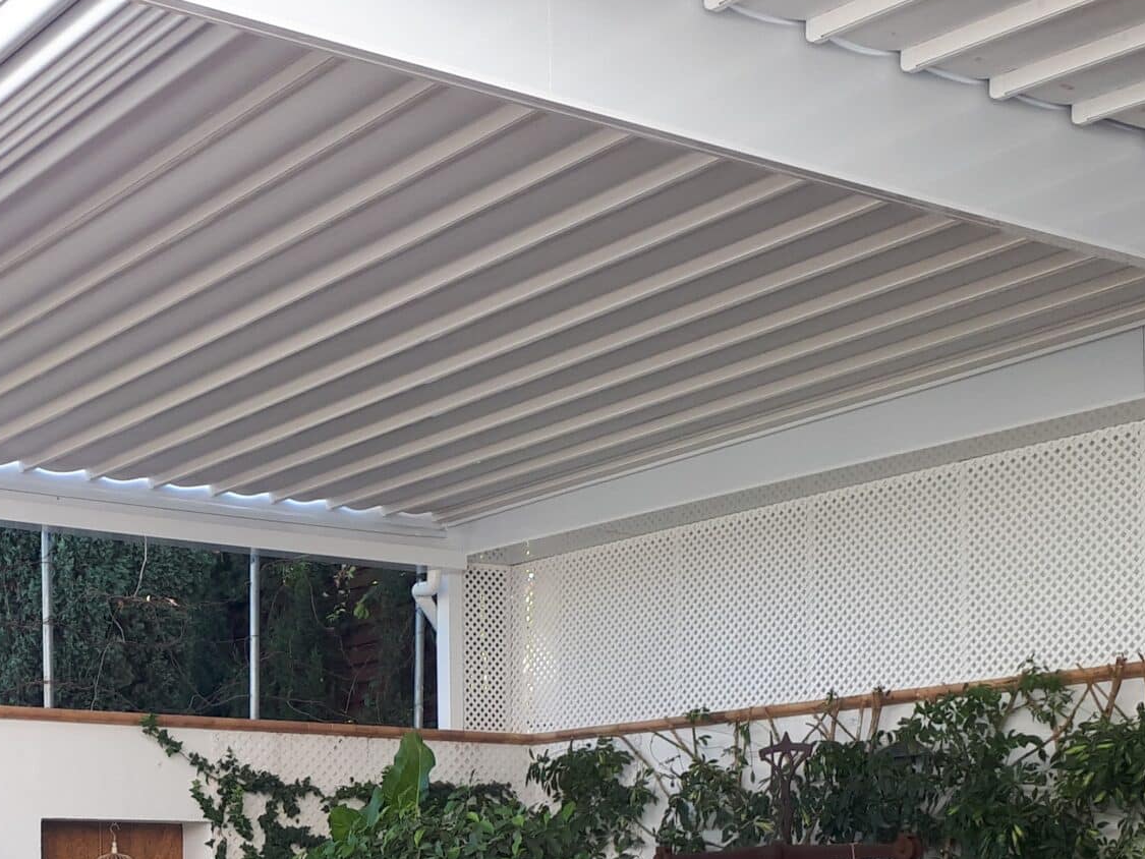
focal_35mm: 60
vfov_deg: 23.3
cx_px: 140
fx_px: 1985
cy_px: 873
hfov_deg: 30.9
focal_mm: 3.6
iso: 40
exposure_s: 1/138
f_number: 1.9
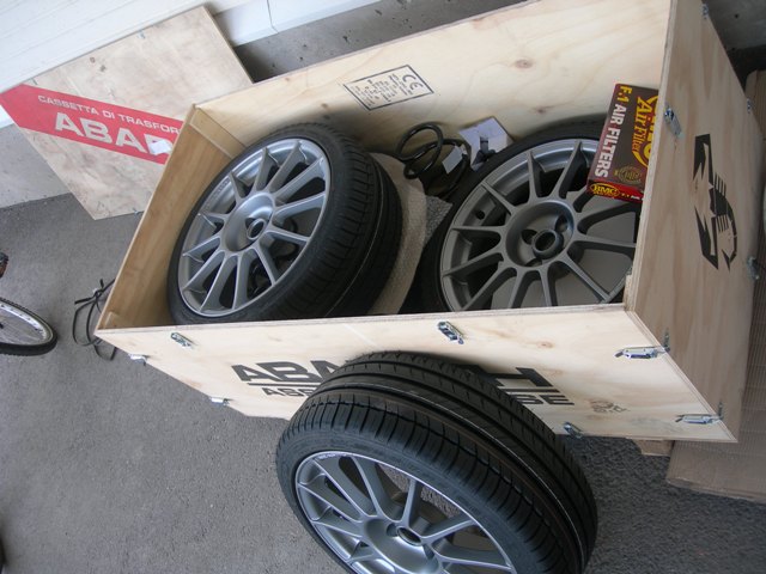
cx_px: 383
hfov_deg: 49.0
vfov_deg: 37.7
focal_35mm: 38
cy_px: 287
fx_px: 841
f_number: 2.8
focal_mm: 7.8
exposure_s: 1/57.4
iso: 50
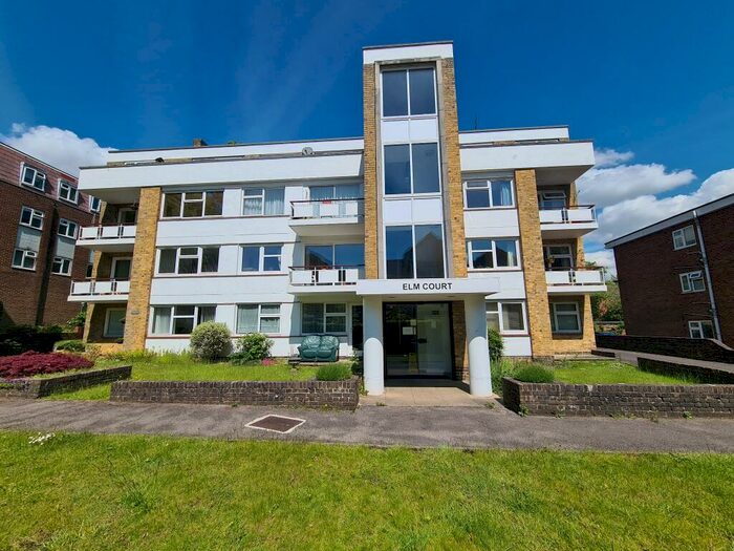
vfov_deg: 89.9
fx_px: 276
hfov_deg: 106.2
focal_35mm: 13
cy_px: 276
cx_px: 367
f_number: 2.2
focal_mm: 2.2
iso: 50
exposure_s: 1/2864
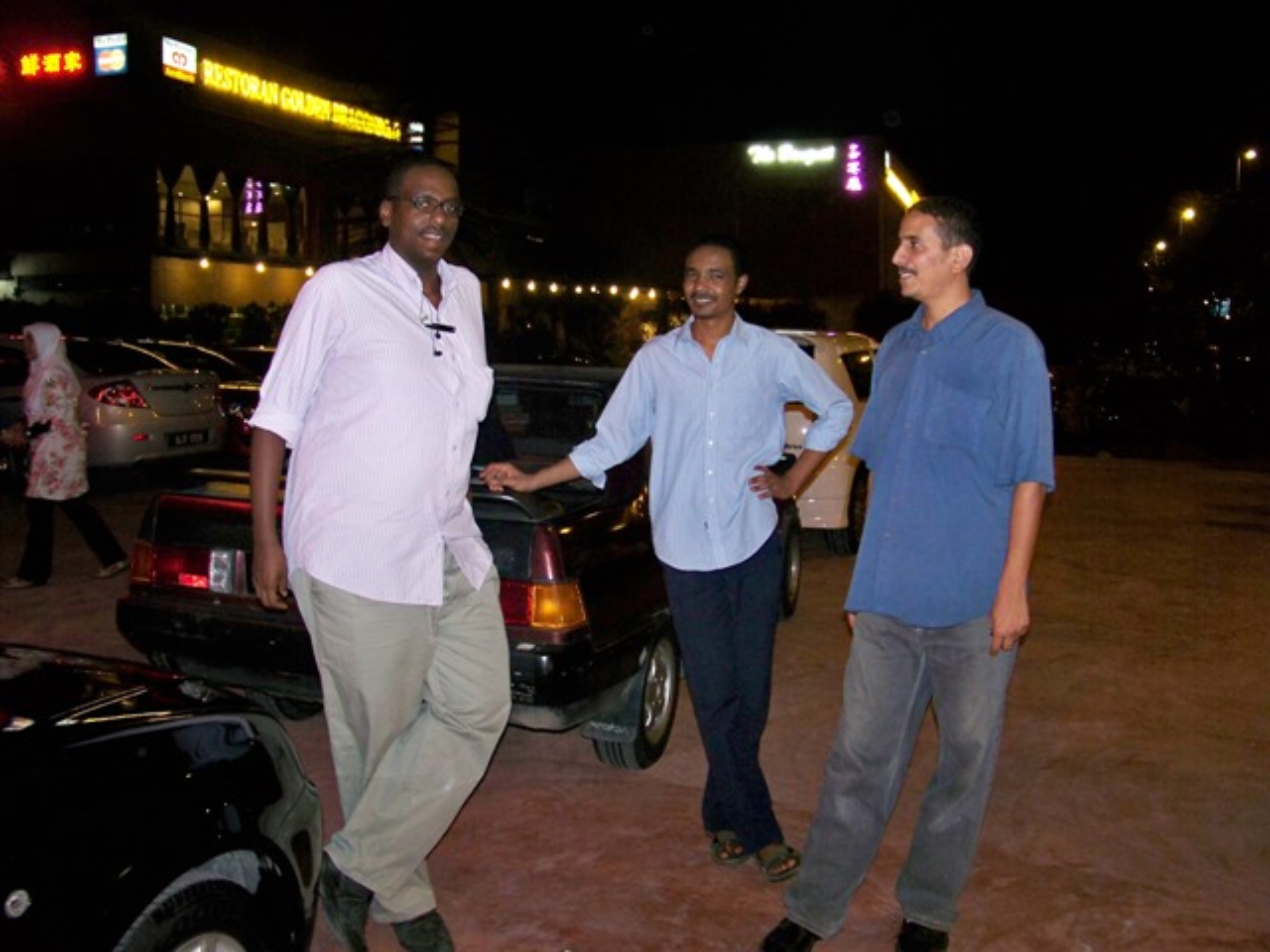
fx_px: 1211
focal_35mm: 33
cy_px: 476
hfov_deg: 55.4
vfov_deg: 42.9
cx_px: 635
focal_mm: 5.85
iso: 200
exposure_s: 1/30
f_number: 2.8
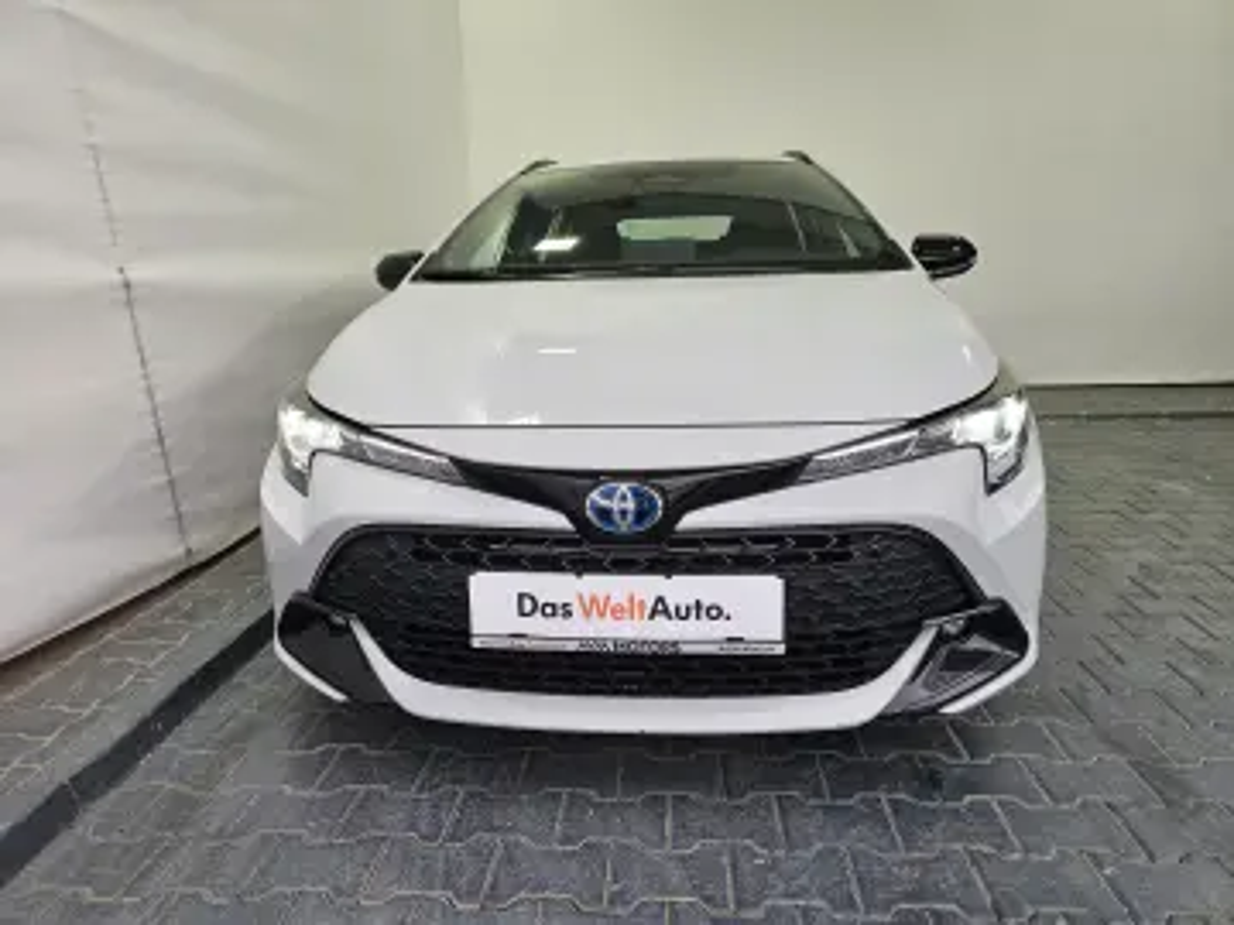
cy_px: 462
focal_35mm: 23
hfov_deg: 73.9
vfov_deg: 58.9
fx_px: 820
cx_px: 617
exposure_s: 1/359
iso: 100
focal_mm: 6.3
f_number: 1.7
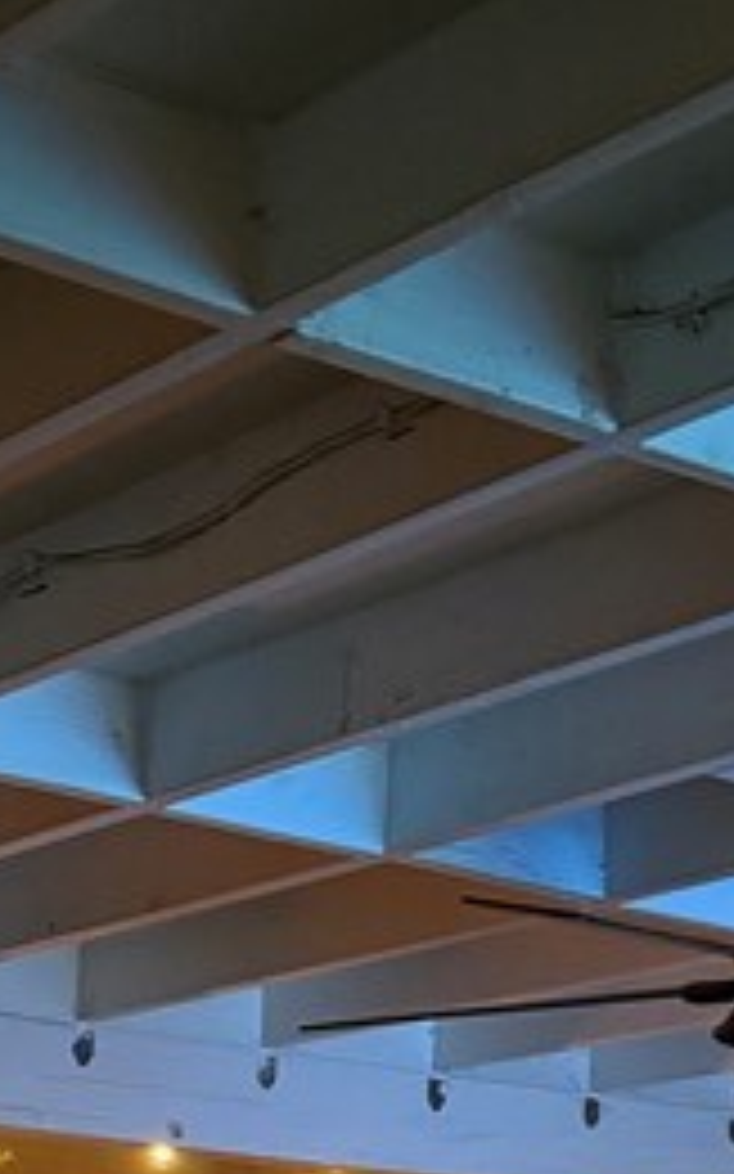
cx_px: 167
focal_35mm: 100
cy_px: 1570
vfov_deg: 19.1
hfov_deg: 13.0
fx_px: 3202
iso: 1600
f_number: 1.78
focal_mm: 6.76
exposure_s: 1/27
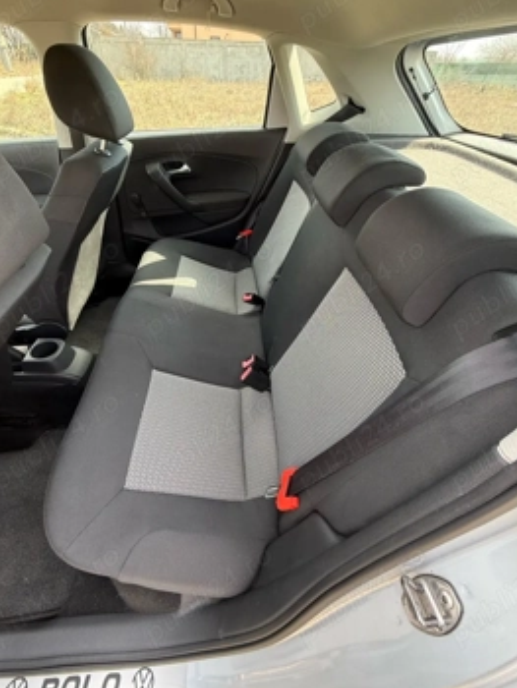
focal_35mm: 16
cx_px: 248
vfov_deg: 94.2
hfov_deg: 78.1
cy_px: 313
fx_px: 318
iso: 100
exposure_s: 1/99
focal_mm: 2.22
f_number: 2.2
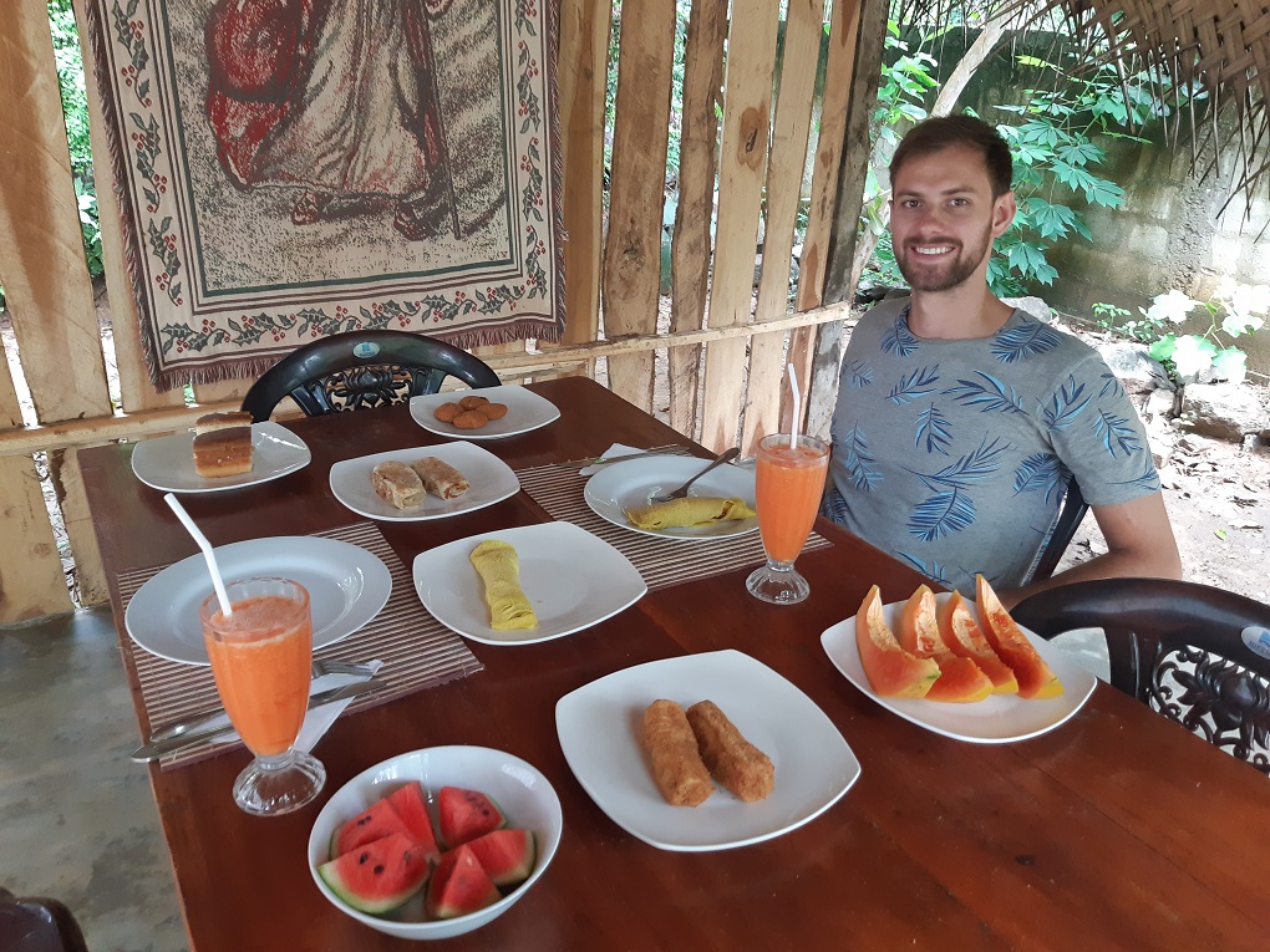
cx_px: 635
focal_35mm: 26
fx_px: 954
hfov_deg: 67.3
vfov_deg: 53.1
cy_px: 476
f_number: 1.7
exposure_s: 1/50
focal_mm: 3.93
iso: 160
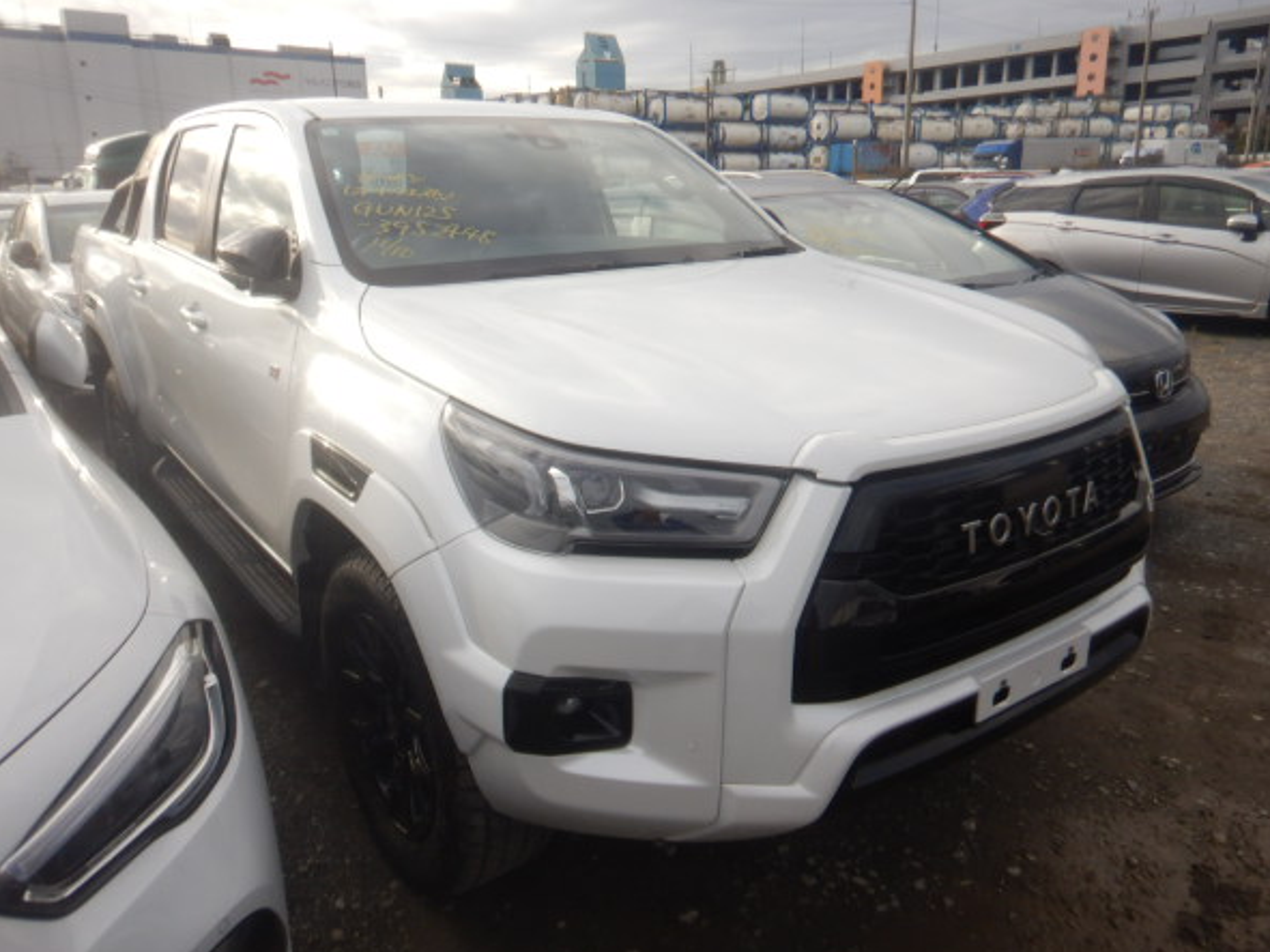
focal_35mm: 26
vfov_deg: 53.0
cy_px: 464
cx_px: 617
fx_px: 954
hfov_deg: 67.3
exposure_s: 1/250
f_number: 2.8
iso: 125
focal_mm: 4.3
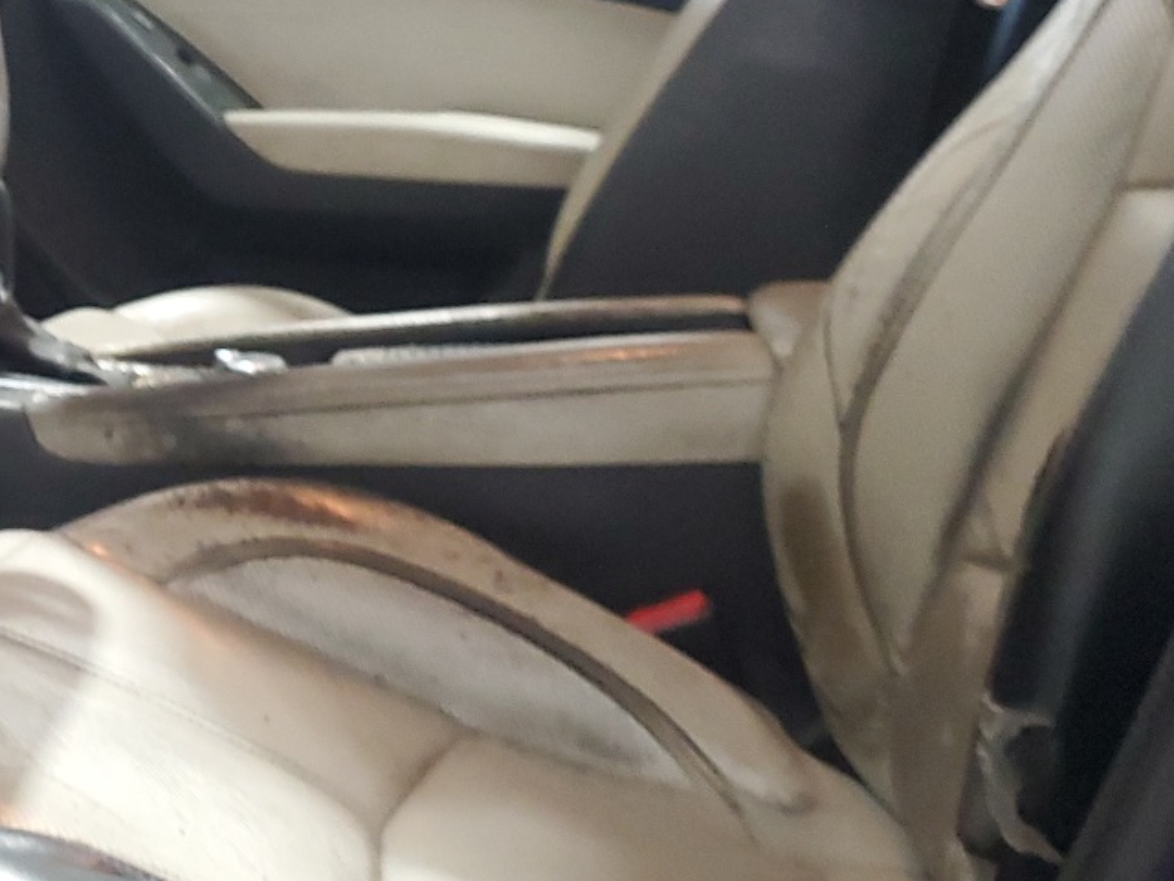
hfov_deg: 28.2
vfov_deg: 22.6
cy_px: 360
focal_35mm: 65
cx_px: 28
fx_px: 2204
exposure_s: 1/30
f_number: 1.5
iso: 305
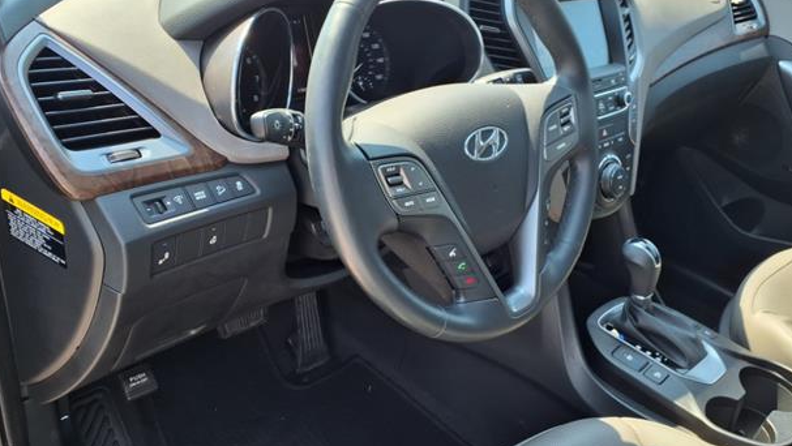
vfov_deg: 37.8
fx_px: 651
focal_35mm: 31
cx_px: 404
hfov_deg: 62.6
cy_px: 202
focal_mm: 3.58
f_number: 1.9
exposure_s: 1/204
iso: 40
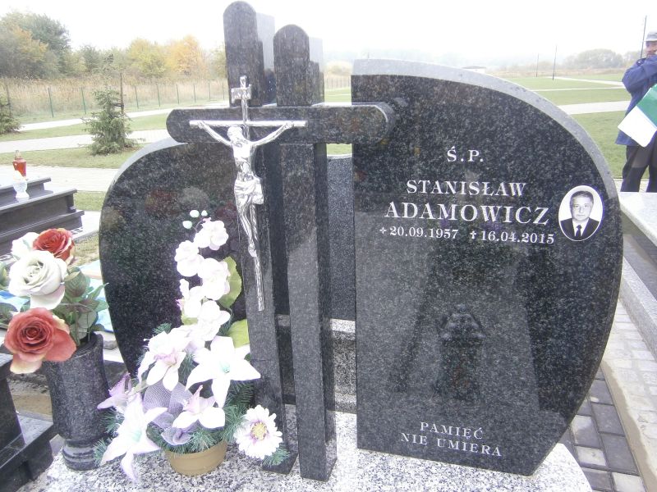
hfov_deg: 67.3
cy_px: 246
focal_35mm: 26
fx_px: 493
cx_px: 328
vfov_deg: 53.1
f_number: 2.8
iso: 80
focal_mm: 4.7
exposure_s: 1/40
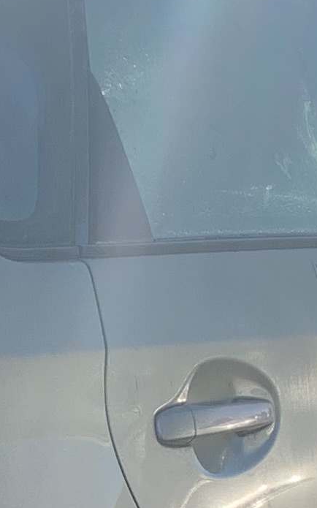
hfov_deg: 7.9
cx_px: -281
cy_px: 651
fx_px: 2213
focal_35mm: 160
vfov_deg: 12.7
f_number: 1.8
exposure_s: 1/1387
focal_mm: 4.25
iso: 25
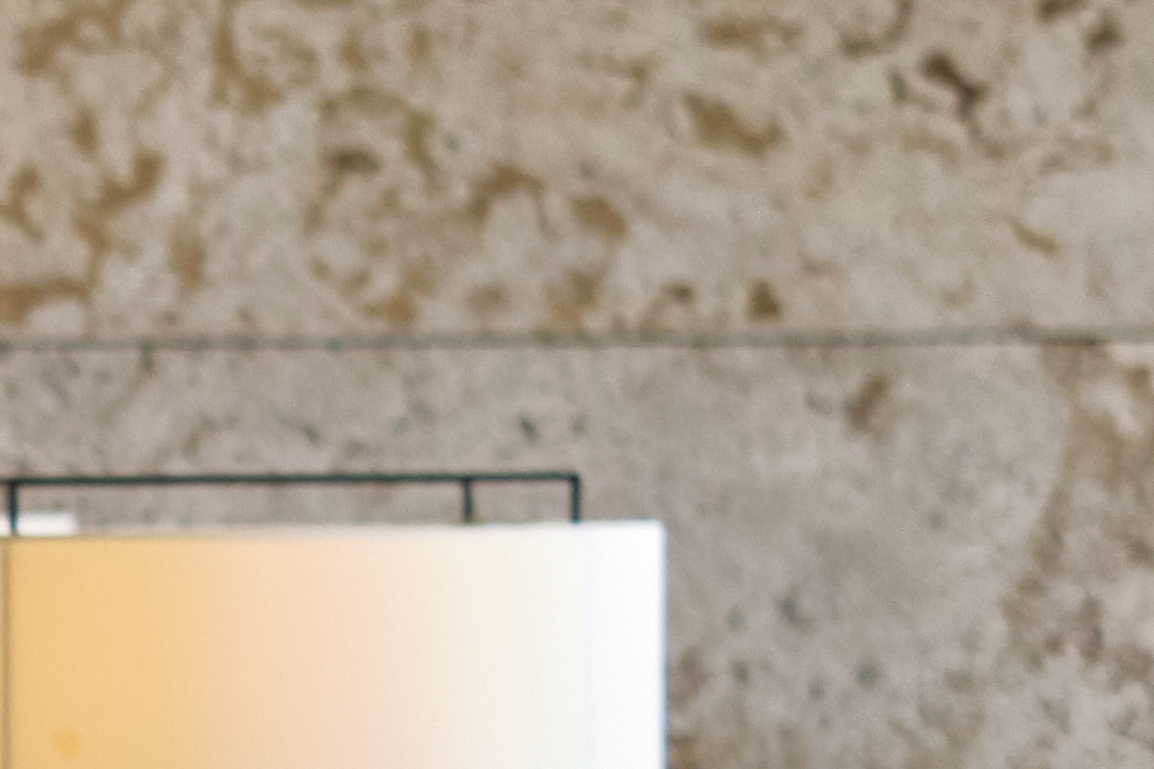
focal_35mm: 334
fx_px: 10706
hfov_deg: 5.9
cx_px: -1549
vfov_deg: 4.1
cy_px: 1064
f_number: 2.8
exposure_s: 1/52
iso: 1000
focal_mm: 35
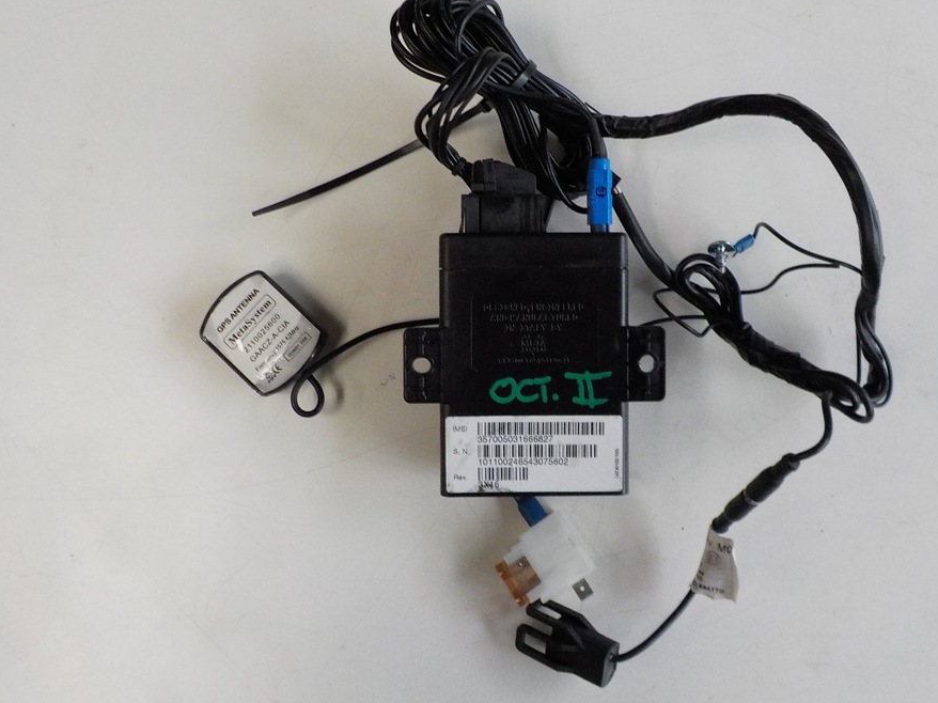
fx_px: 948
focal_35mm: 35
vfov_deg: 40.6
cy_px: 311
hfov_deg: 52.6
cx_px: 509
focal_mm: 4.1
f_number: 3.3
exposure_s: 1/30
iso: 320
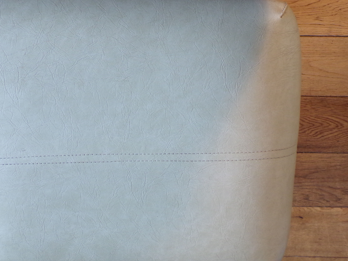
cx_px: 138
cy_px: 136
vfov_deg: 25.7
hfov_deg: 33.7
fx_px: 573
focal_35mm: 57
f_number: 3.4
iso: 214
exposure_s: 1/17
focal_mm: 7.6
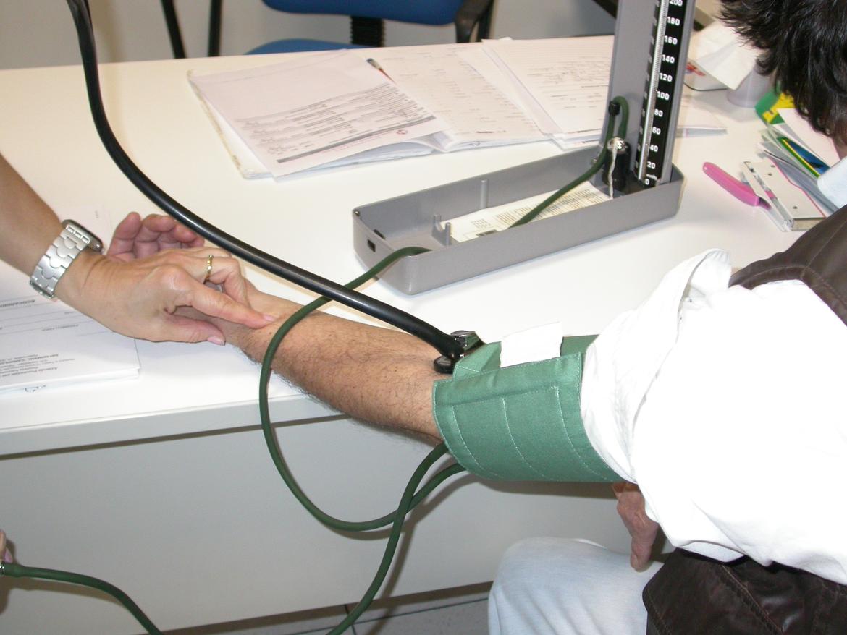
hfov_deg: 37.5
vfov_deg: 28.6
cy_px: 318
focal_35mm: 51
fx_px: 1248
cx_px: 424
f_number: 2.9
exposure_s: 1/26.7
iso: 200
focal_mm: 10.6
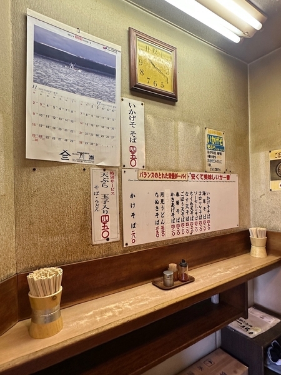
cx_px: 140
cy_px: 188
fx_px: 152
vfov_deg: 102.1
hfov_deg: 85.7
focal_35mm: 14
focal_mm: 2.22
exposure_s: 1/100
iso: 200
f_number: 2.2
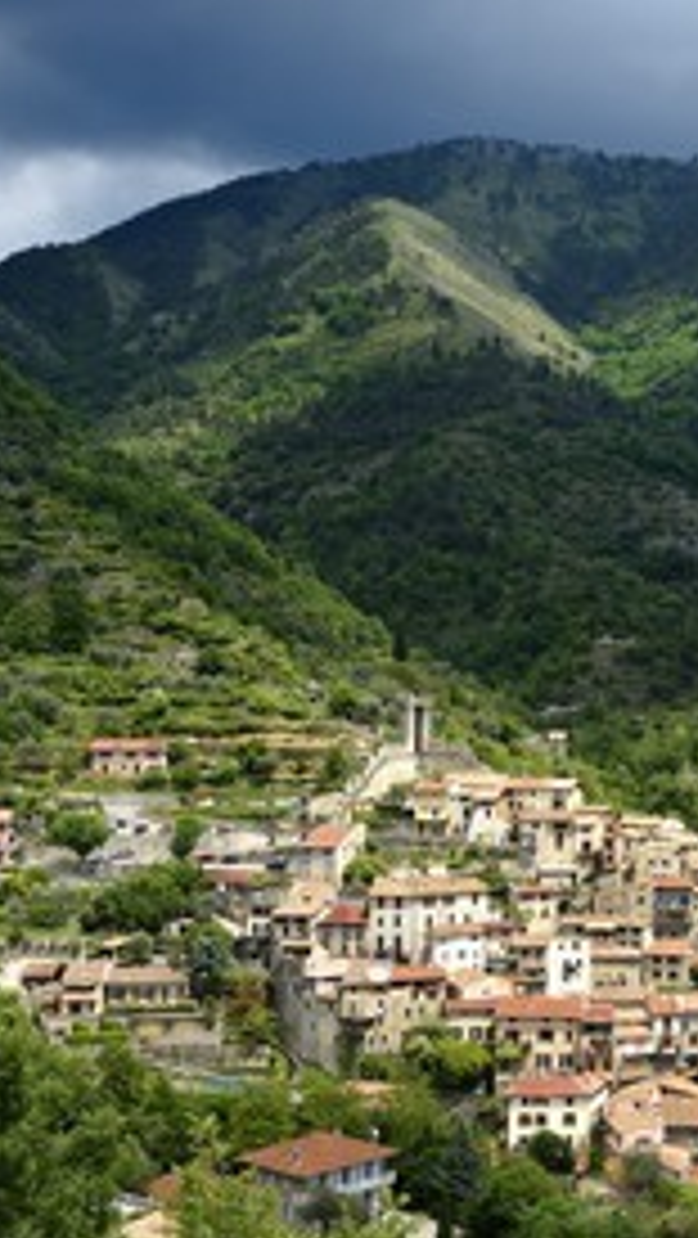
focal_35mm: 56
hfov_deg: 20.8
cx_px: 689
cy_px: 626
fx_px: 1840
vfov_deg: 37.2
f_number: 11
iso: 200
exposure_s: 1/250
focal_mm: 35
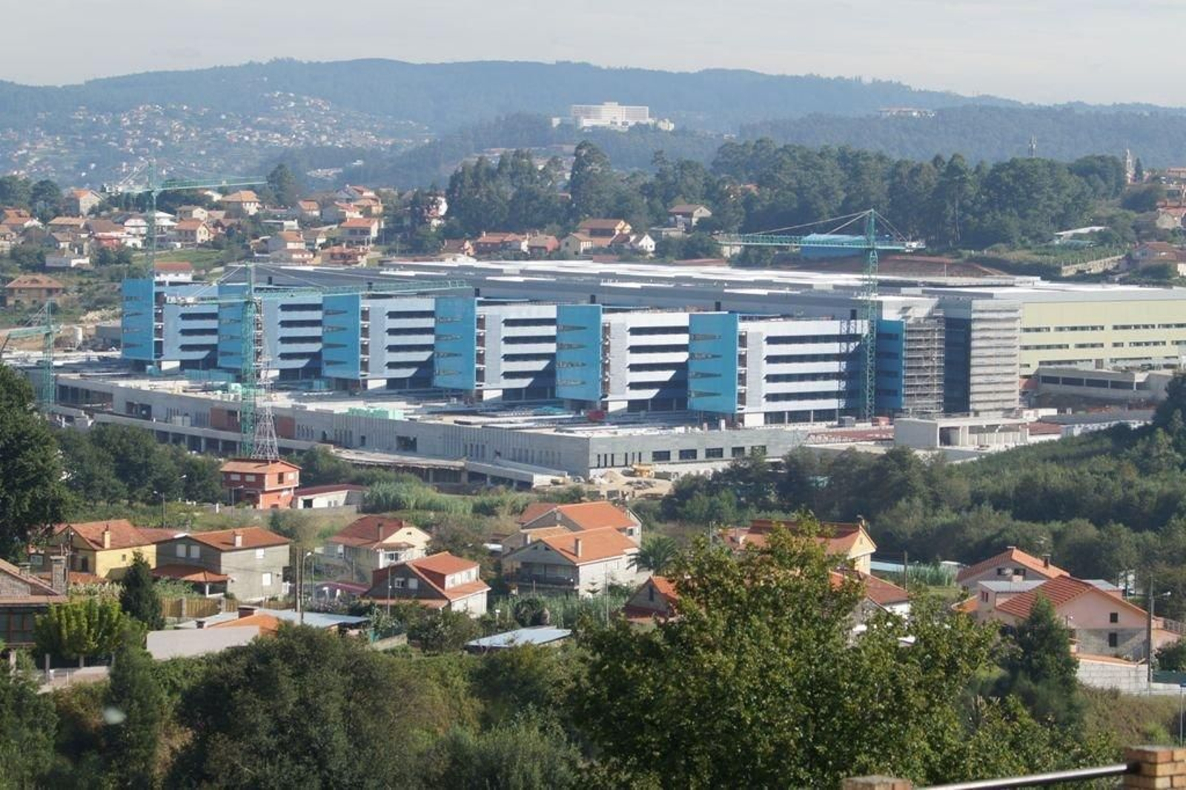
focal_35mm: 105
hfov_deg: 19.5
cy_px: 395
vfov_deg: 13.0
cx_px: 593
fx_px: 3458
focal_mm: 70
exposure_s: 1/250
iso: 100
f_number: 5.6
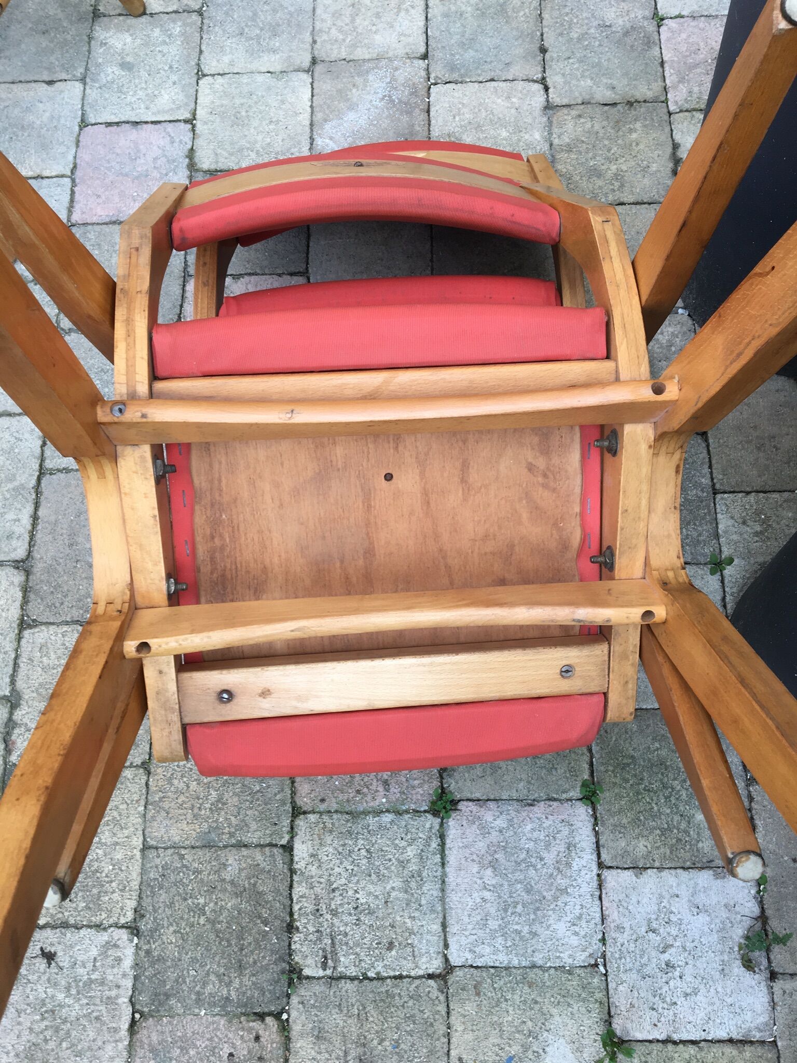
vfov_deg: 61.7
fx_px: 890
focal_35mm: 29
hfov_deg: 48.2
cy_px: 532
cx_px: 398
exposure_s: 1/50
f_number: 2.2
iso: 32
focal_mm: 4.15
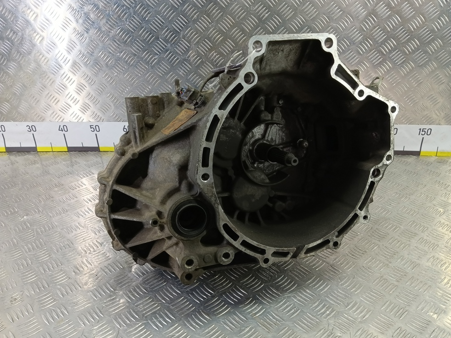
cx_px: 235
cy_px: 163
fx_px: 313
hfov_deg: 71.6
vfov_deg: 56.8
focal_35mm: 24
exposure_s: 1/50
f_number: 1.6
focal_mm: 4.11
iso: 176
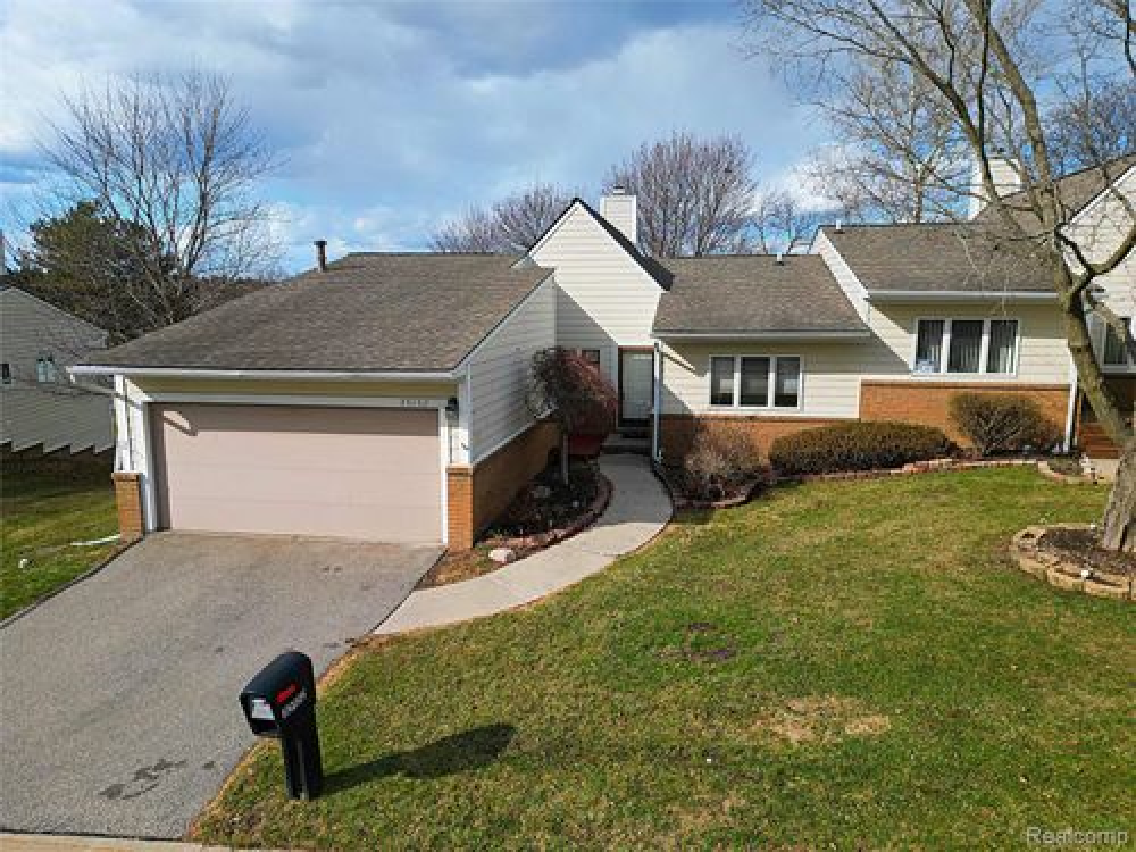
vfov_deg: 56.8
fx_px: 788
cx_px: 568
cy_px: 426
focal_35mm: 24
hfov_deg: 71.6
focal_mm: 6.7
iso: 140
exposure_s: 1/3000
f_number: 1.7
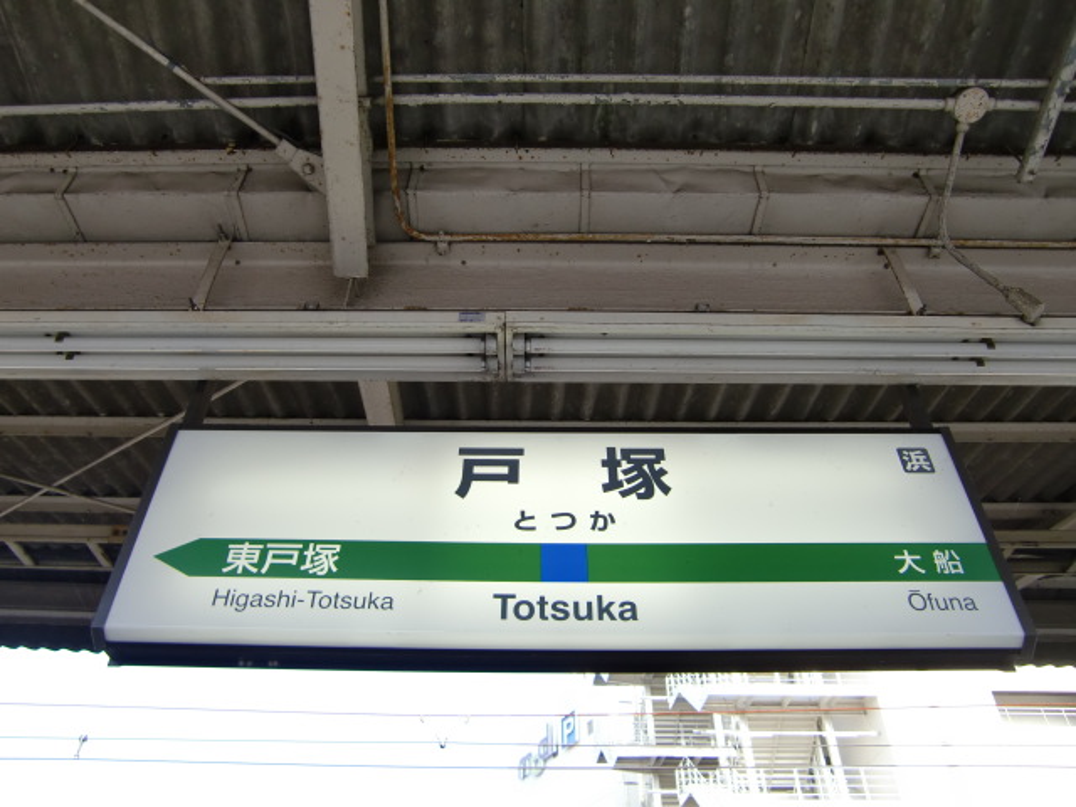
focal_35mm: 28
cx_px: 538
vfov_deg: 49.7
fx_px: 870
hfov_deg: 63.4
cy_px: 404
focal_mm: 4.9
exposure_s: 1/200
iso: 64
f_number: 2.6
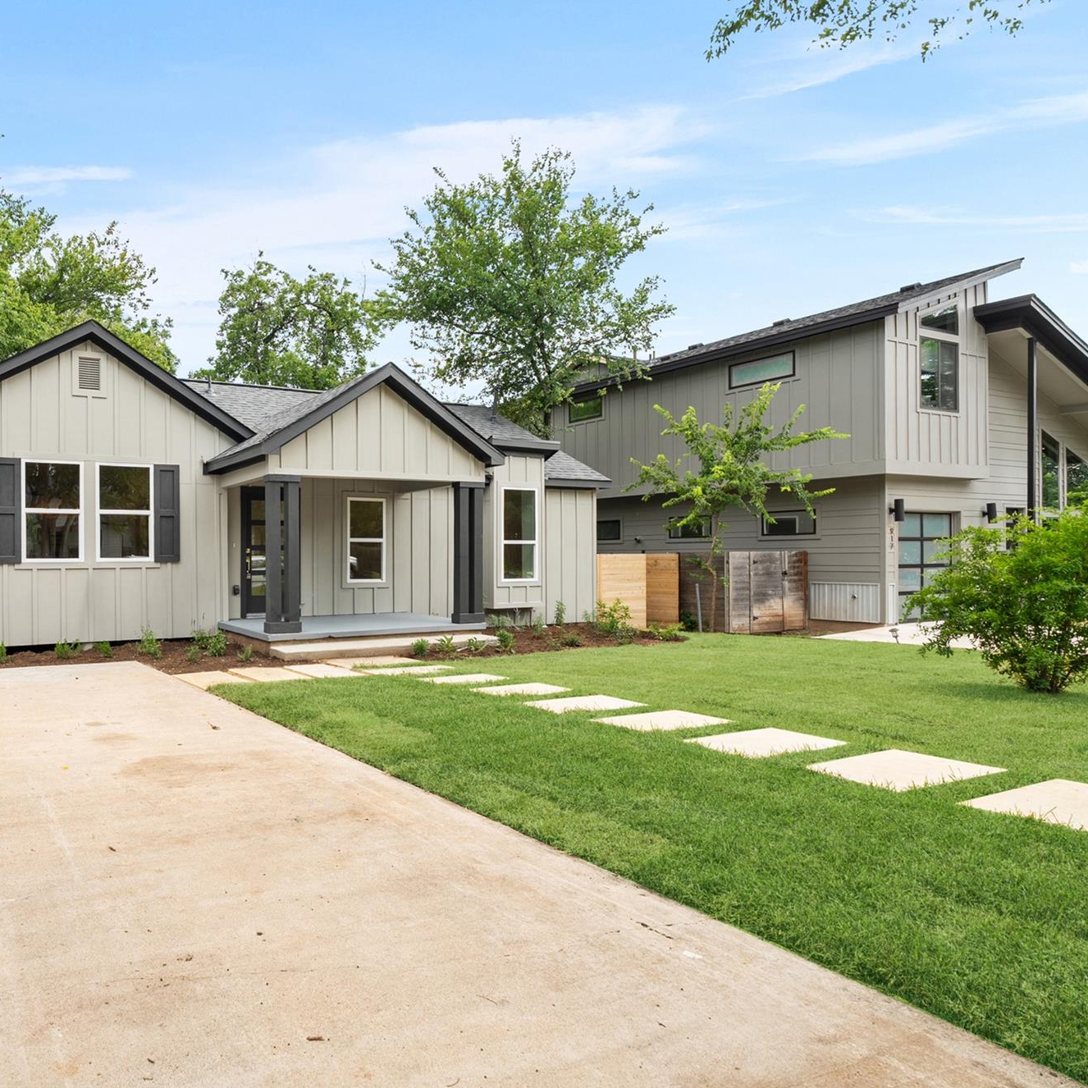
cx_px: 258
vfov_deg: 72.1
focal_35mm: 21
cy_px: 541
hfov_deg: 67.1
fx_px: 747
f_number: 8
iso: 100
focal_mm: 16
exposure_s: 1/40
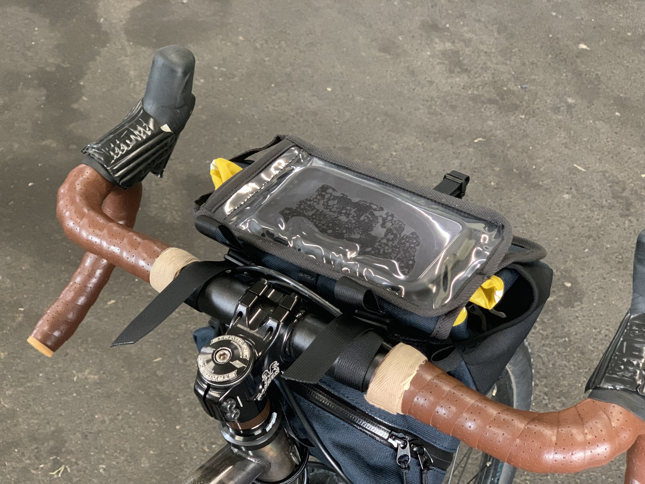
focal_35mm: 52
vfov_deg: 28.0
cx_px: 322
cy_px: 242
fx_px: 969
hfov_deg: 36.8
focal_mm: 6
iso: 400
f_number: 2.4
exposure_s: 1/40
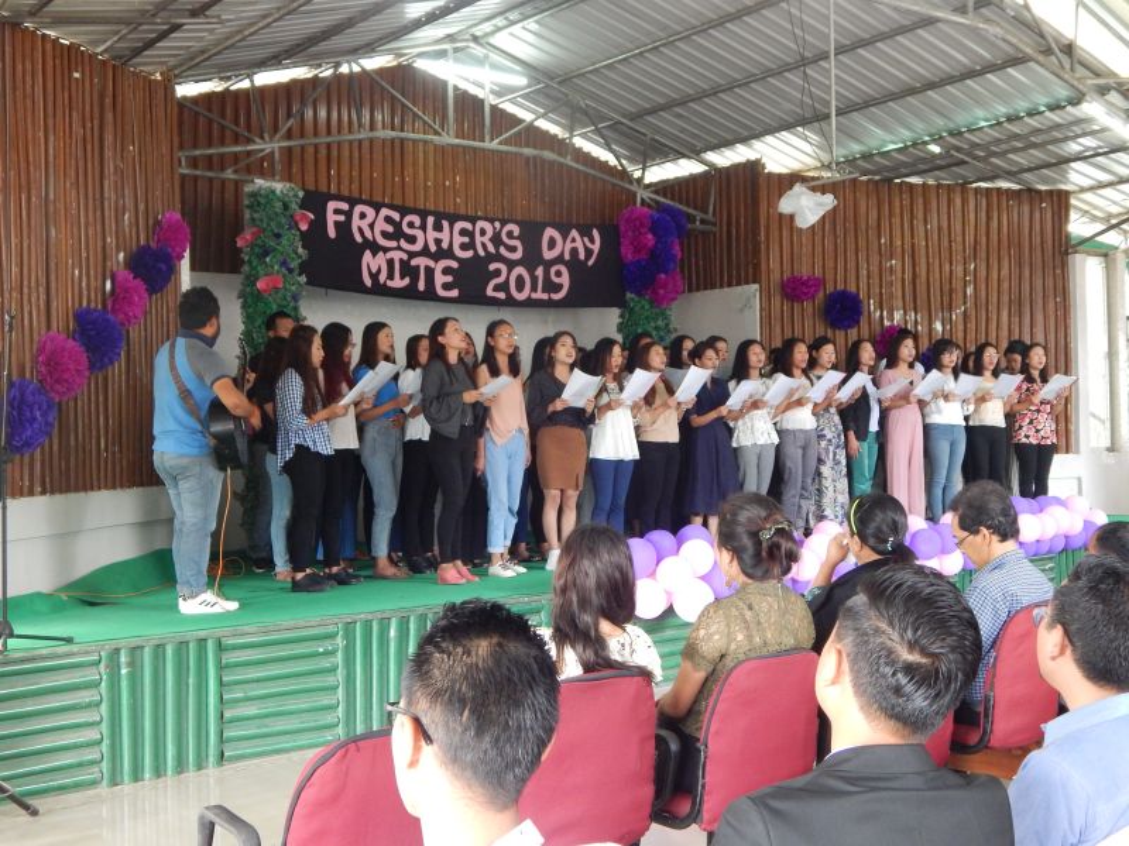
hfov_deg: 43.9
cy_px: 423
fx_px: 1402
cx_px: 564
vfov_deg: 33.6
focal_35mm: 43
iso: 400
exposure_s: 1/20
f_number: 3.6
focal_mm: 7.7
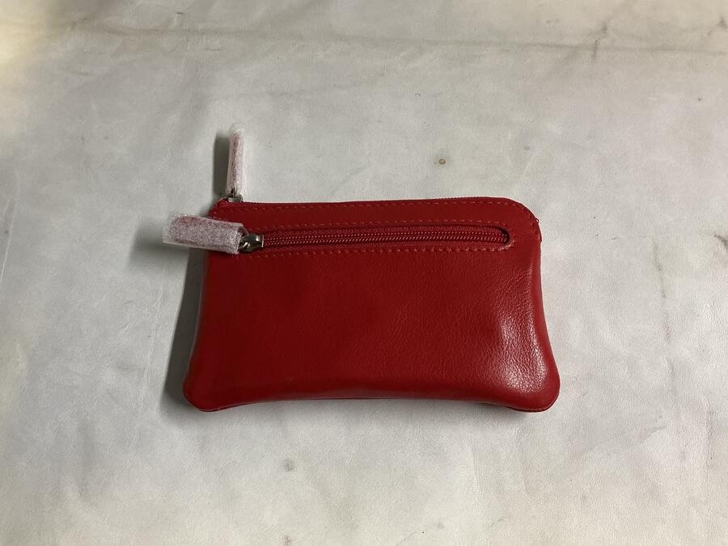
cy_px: 273
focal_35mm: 29
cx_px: 364
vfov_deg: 48.2
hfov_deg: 61.7
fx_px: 610
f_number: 1.8
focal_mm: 3
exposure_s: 1/50
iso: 125
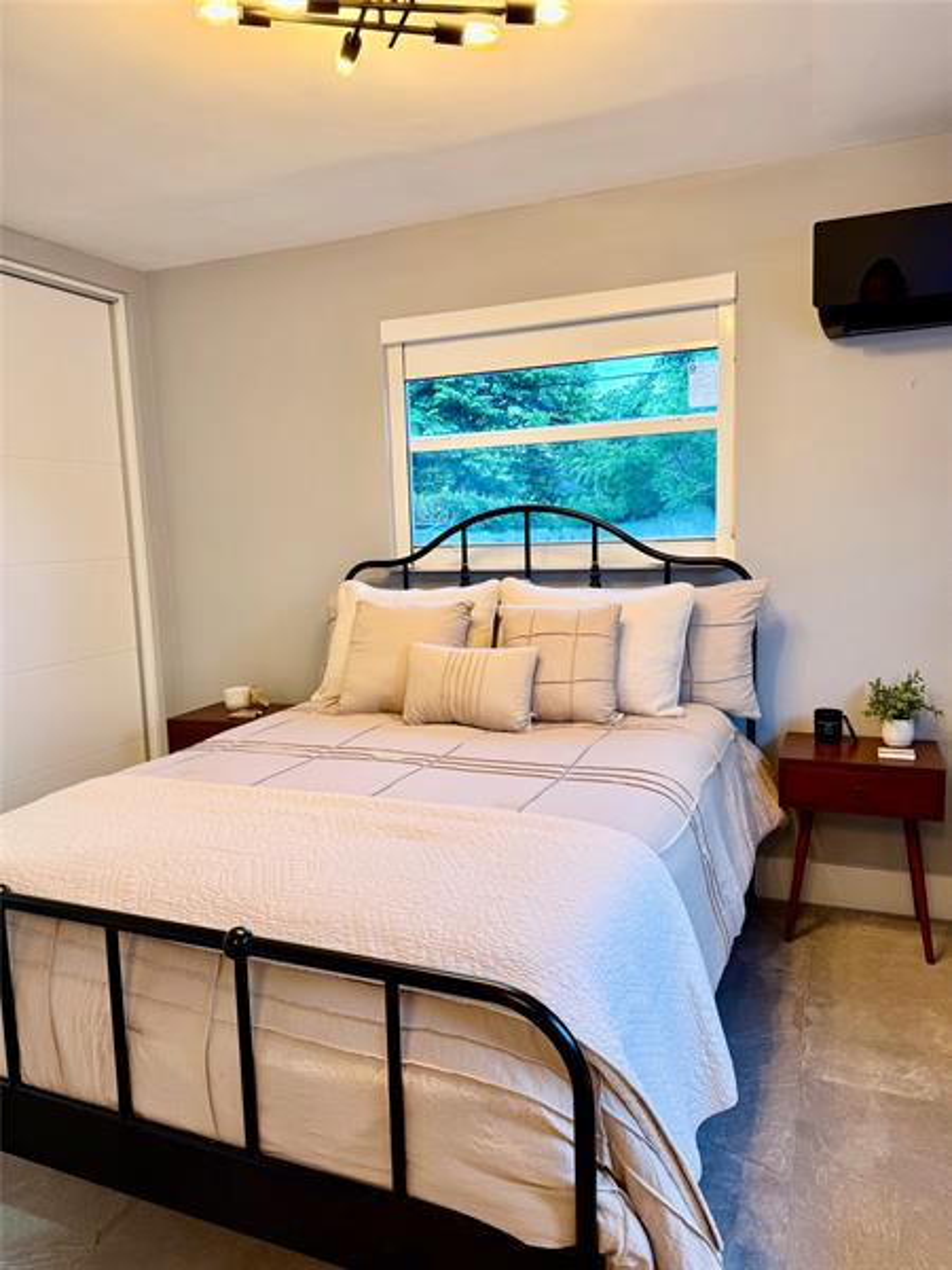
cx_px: 476
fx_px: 880
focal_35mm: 24
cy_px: 635
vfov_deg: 71.6
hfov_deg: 56.8
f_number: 1.78
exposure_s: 1/60
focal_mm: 6.76
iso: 125
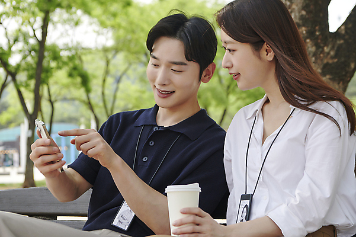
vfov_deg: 16.2
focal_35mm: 84
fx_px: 830
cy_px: 118
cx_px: 178
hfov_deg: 24.2
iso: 160
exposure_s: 1/250
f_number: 5.6
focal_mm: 70
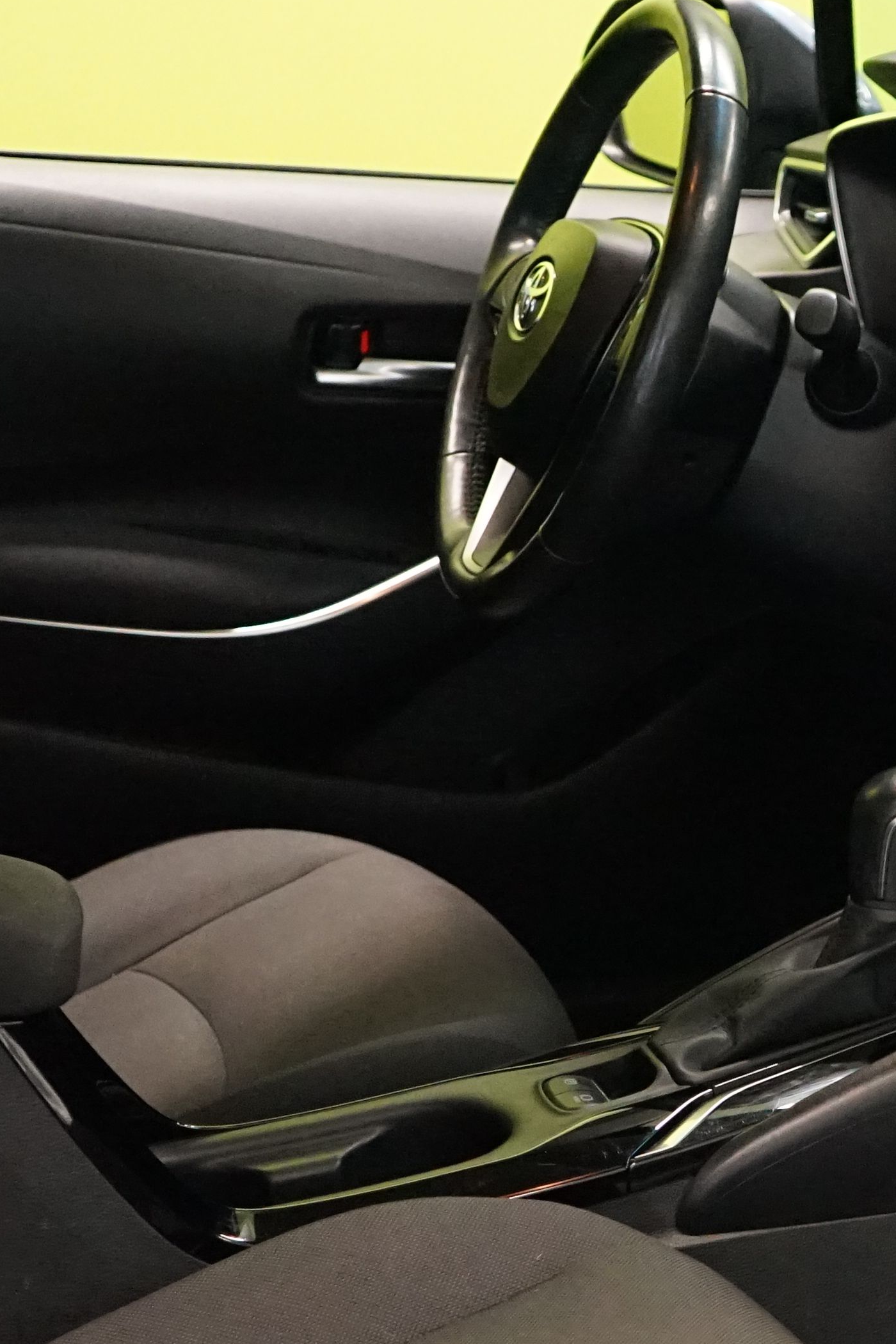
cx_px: 974
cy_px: 1026
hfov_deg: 16.6
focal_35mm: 80
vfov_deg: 25.0
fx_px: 2986
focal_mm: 28
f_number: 3.5
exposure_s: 1/100
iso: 6400
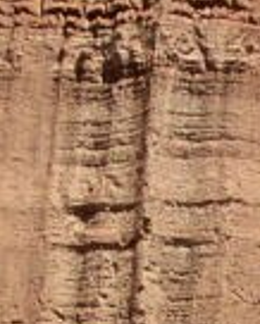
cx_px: 432
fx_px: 2488
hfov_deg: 5.9
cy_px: 808
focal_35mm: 259
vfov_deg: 7.0
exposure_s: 1/250
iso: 64
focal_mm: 9.29
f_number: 7.1
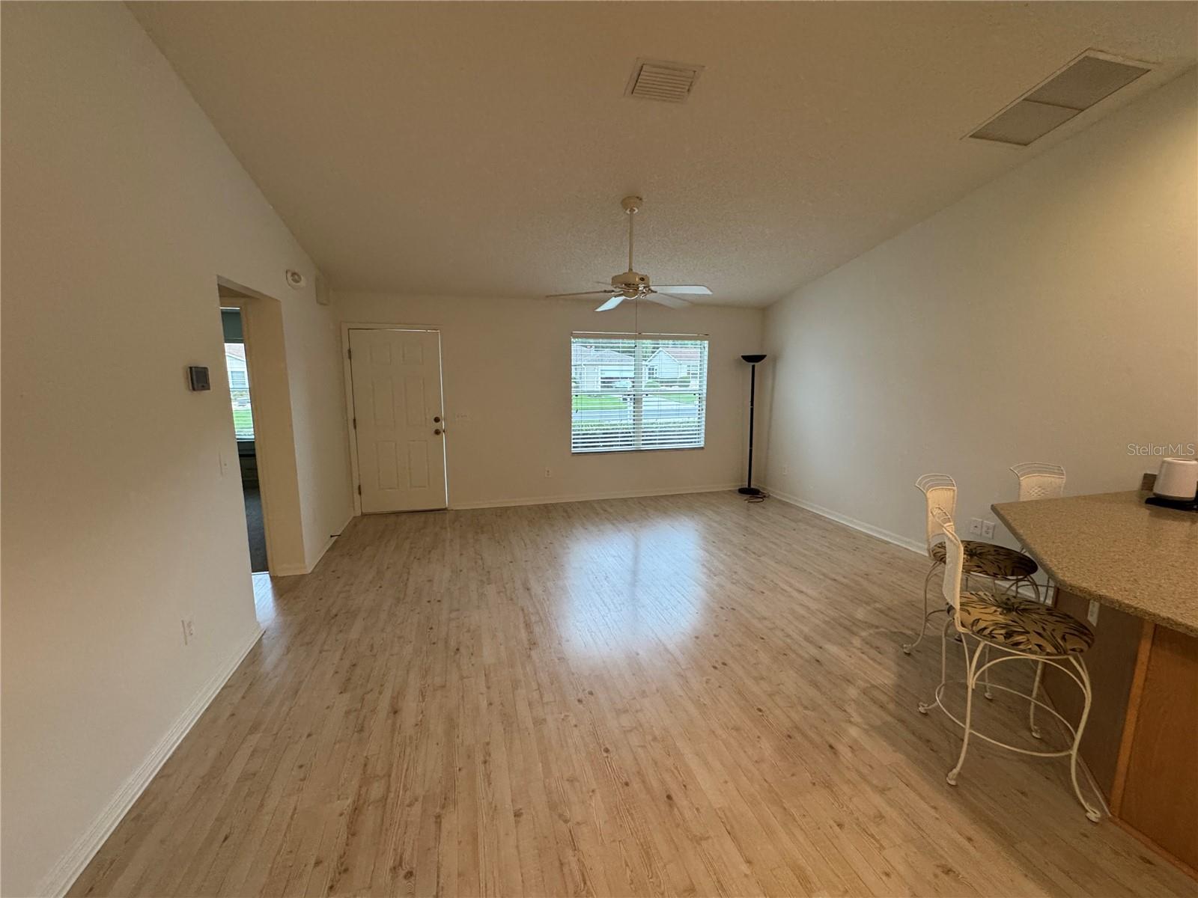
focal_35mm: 14
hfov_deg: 102.1
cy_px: 449
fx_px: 485
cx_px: 599
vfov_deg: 85.7
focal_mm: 2.22
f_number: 2.2
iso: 320
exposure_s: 1/120
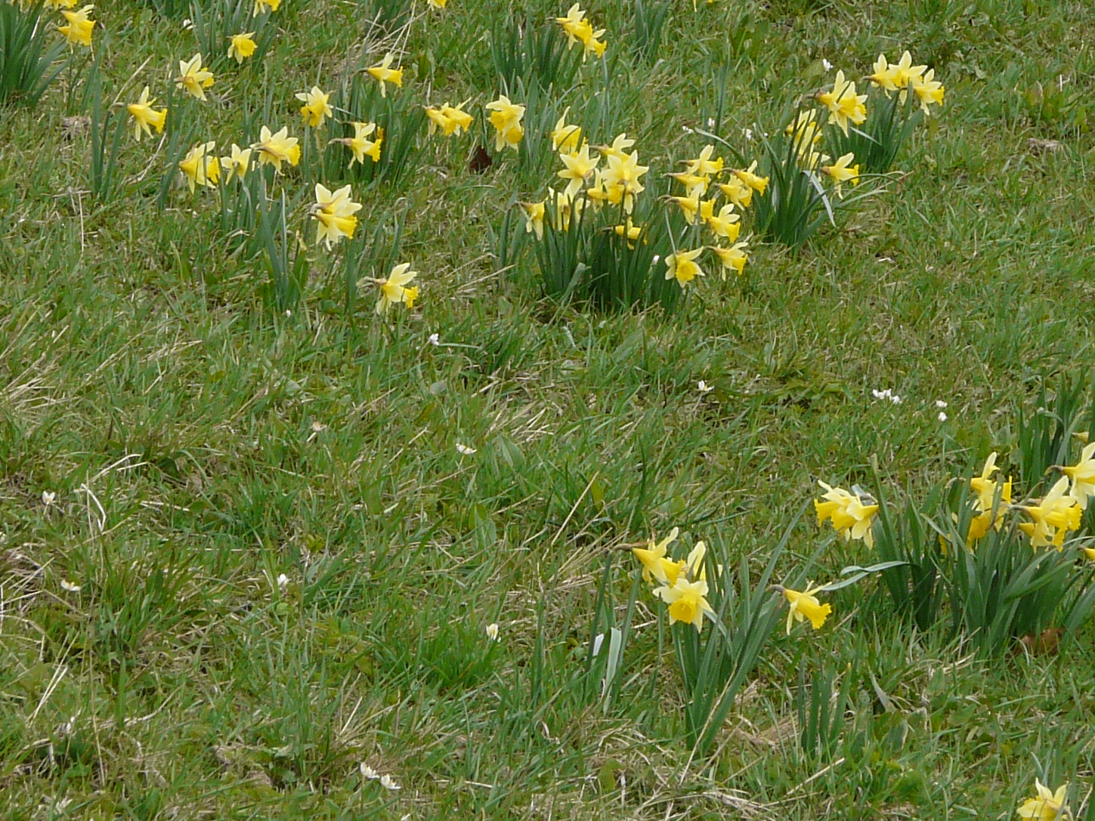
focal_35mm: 325
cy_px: 326
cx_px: 638
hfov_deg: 6.1
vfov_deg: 4.6
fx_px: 10282
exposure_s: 1/250
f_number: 5.6
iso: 100
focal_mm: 23.7
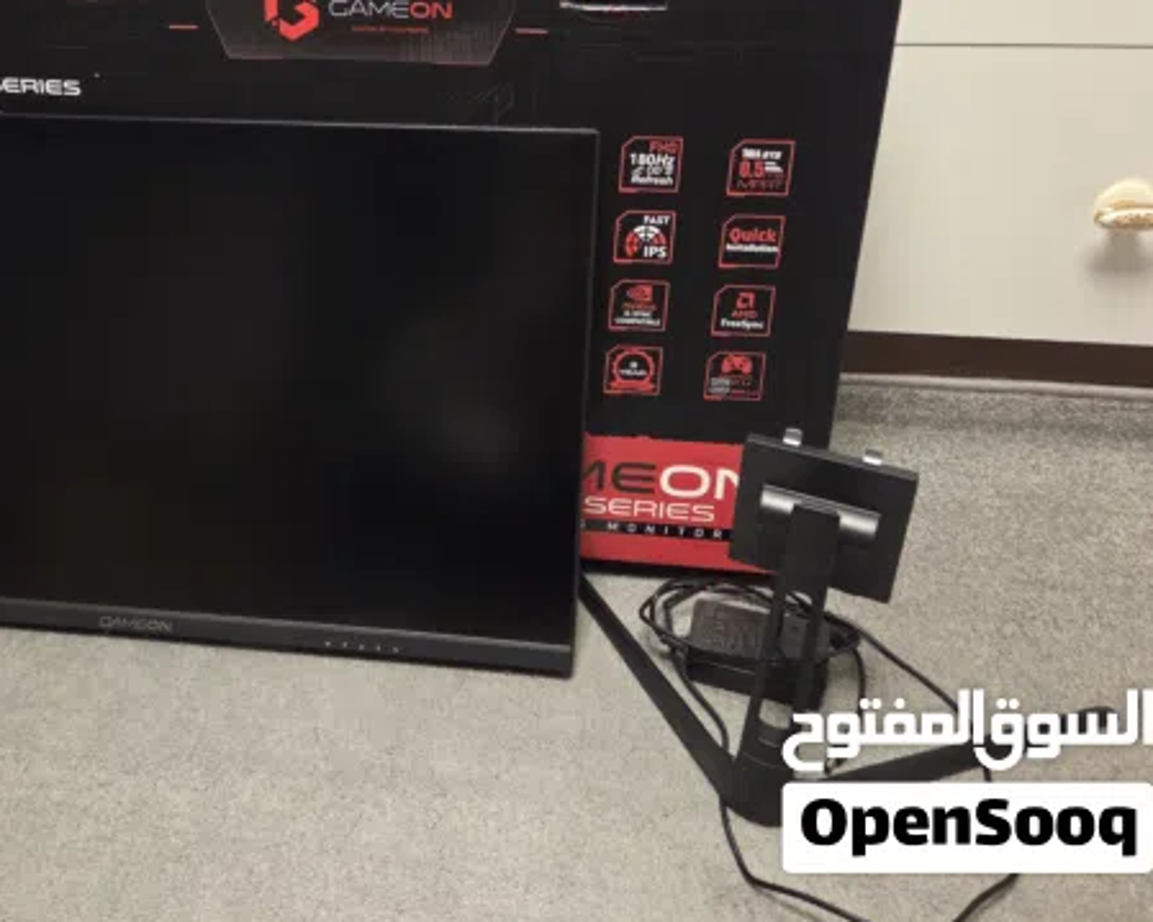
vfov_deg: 45.2
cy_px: 318
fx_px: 1092
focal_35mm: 32
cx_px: 395
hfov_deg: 54.7
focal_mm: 5.4
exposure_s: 1/100
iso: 800
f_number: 1.8
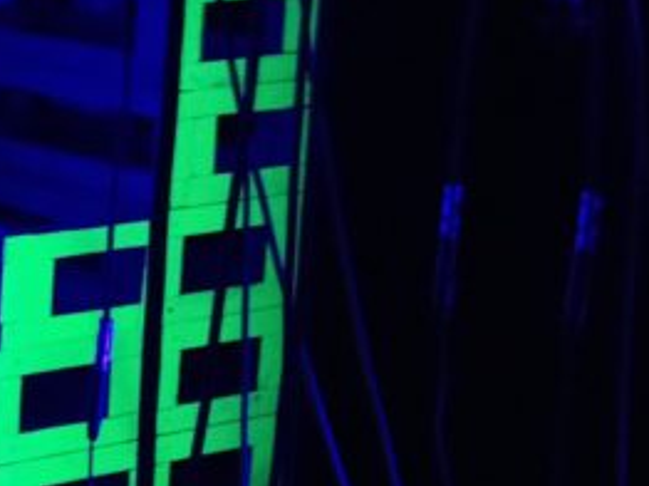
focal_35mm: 137
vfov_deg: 10.8
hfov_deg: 12.9
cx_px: -555
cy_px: 136
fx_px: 2566
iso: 320
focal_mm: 4.28
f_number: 2.4
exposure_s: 1/15
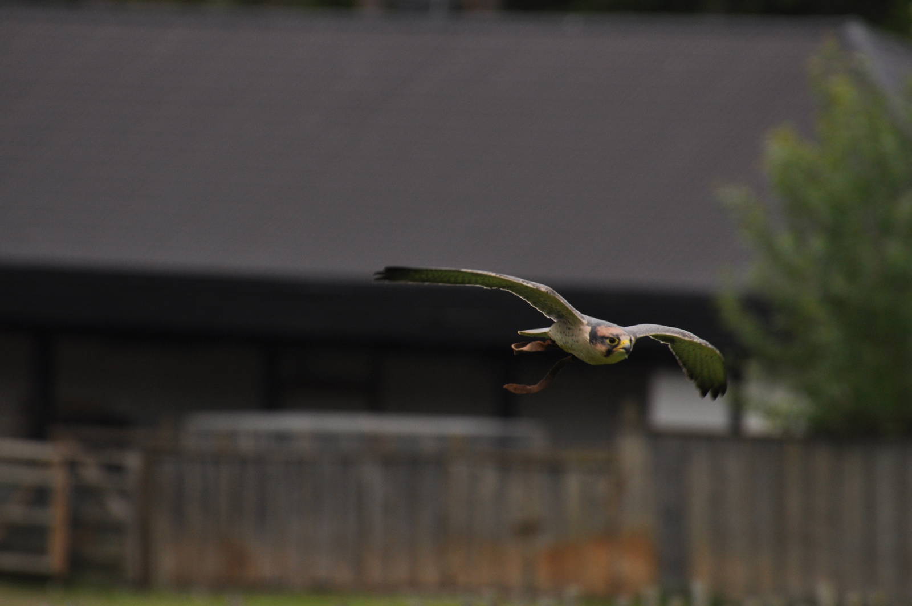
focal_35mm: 360
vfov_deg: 3.8
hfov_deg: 5.7
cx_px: 456
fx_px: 9110
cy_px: 303
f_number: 5.6
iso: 500
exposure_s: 1/1000
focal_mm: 240
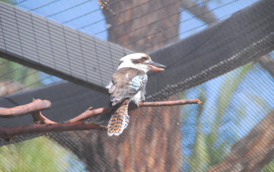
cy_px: 81
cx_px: 137
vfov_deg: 4.3
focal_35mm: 307
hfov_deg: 6.8
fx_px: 2293
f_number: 6.3
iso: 800
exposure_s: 1/500
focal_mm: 200
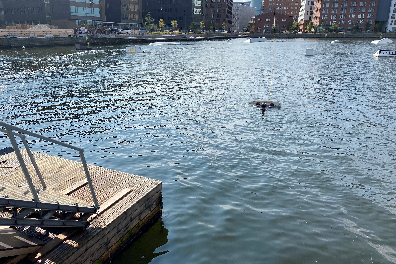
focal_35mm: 28
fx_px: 308
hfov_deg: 65.5
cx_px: 191
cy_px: 127
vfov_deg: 46.4
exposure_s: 1/2358
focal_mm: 4.25
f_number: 1.8
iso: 32
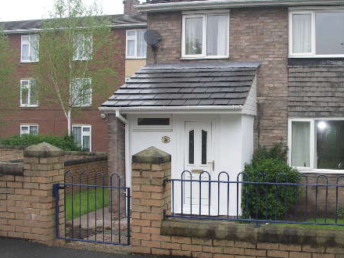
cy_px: 135
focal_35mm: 32
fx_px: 318
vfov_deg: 44.1
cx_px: 235
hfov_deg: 55.4
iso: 100
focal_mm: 5.9
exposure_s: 1/60
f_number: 2.8
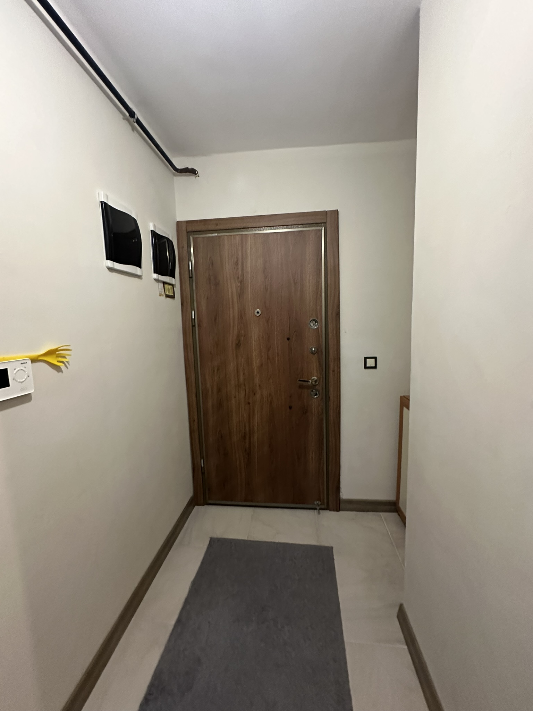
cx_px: 266
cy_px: 356
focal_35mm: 14
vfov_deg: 102.1
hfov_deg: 85.7
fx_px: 287
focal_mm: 2.22
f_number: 2.2
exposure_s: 1/50
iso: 800
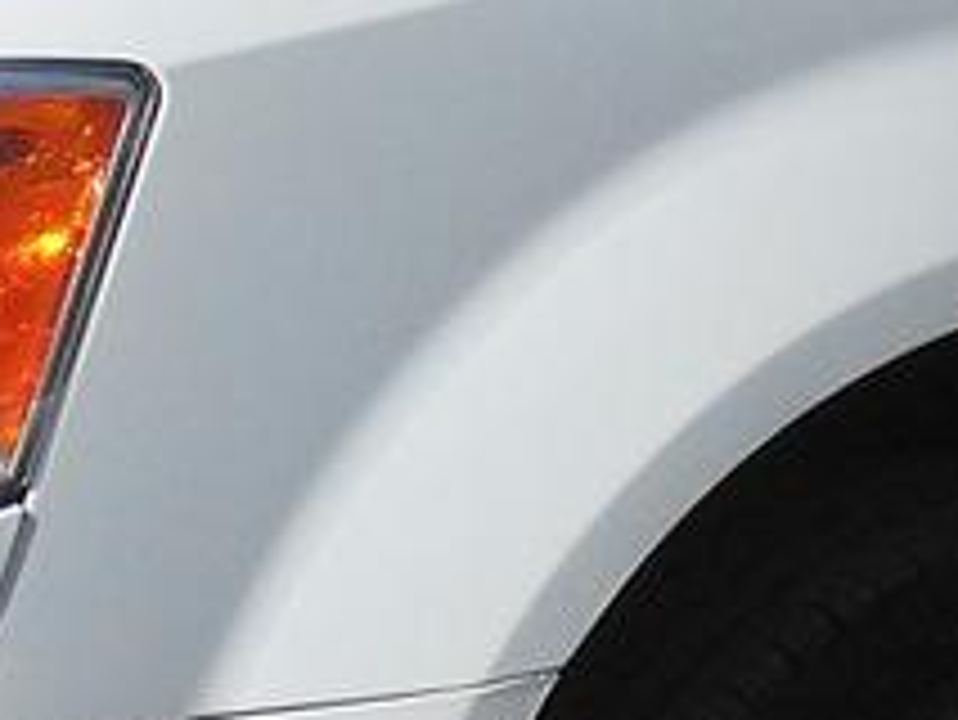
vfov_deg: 9.5
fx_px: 4320
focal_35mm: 156
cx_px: 882
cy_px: 284
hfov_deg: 12.5
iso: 80
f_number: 8
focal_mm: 4.6
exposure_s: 1/320
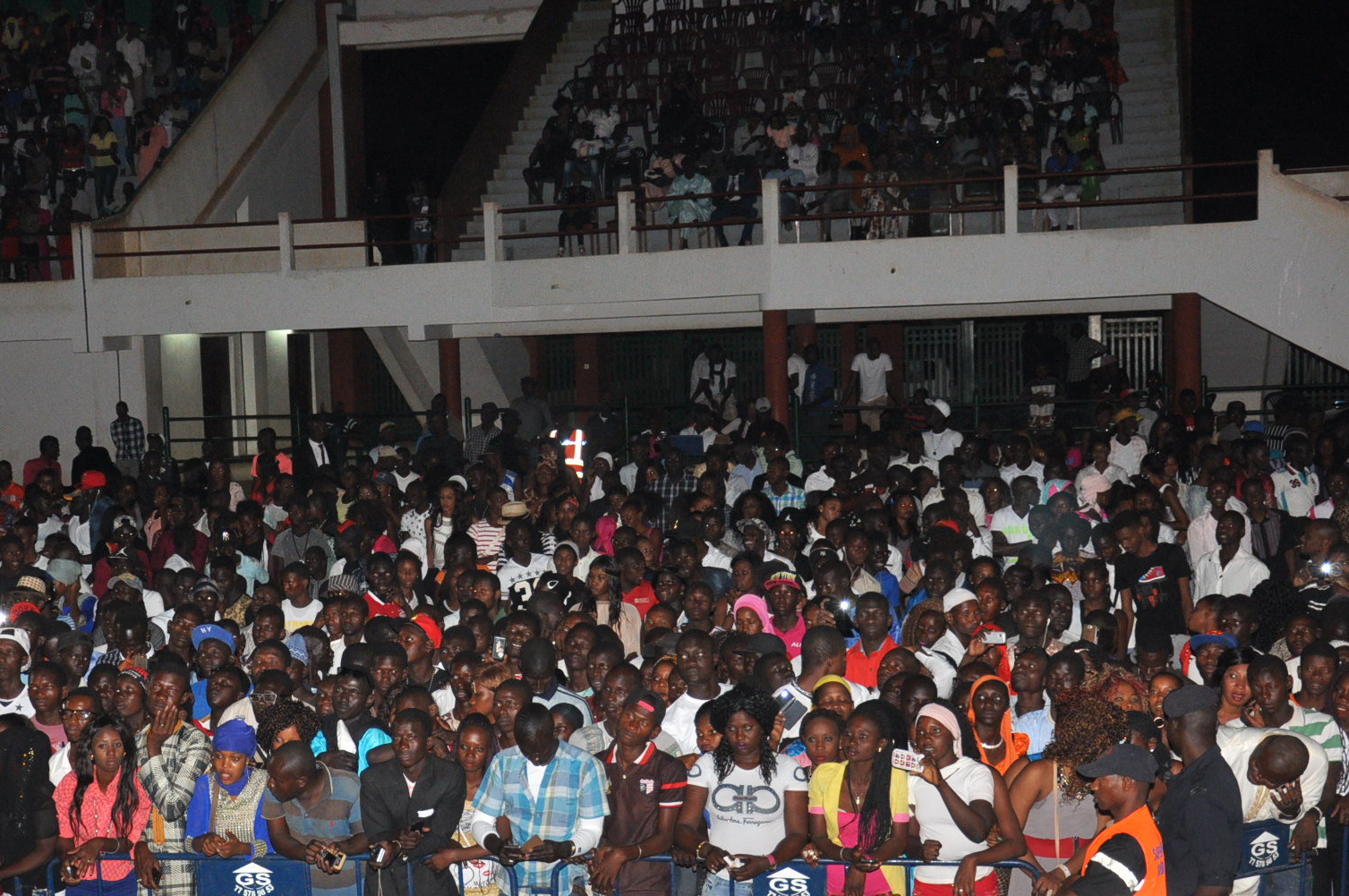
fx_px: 2395
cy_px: 532
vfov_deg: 21.2
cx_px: 468
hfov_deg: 31.2
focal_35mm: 64
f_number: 4.2
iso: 640
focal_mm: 30
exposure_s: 1/100
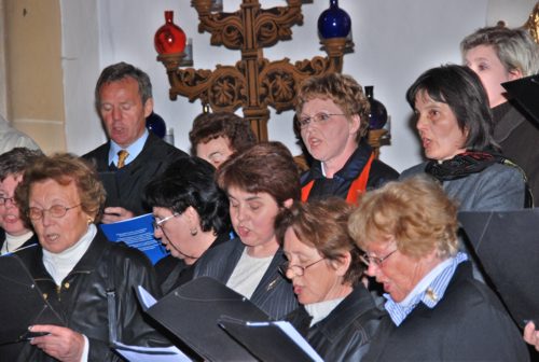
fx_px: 1756
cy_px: 181
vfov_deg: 11.8
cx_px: 270
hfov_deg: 17.5
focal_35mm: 117
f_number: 5.6
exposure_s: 1/60
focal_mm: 78
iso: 200
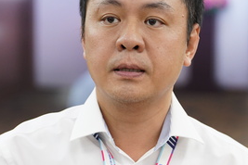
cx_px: 150
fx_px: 2101
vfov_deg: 4.5
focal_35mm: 305
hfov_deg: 6.8
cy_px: 167
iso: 1600
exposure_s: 1/640
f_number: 2.8
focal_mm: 113
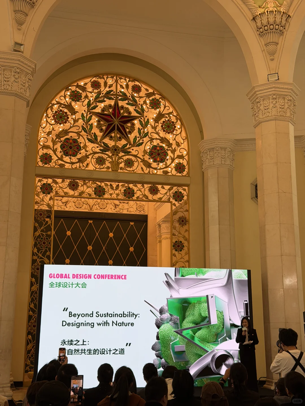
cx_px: 152
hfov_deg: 30.3
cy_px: 203
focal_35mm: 48
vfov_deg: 39.7
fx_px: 564
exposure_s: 1/120
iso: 80
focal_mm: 6.76
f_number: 1.78
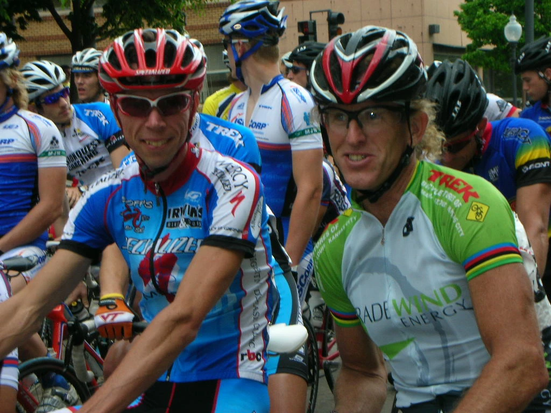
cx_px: 276
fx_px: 1671
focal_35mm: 105
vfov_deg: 14.1
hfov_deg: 18.7
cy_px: 206
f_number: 5.4
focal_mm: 17.4
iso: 61
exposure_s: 1/60.3
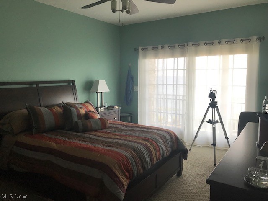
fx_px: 217
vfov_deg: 49.7
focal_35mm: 28
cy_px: 100
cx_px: 134
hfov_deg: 63.4
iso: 32
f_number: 1.8
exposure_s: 1/120
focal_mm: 3.99
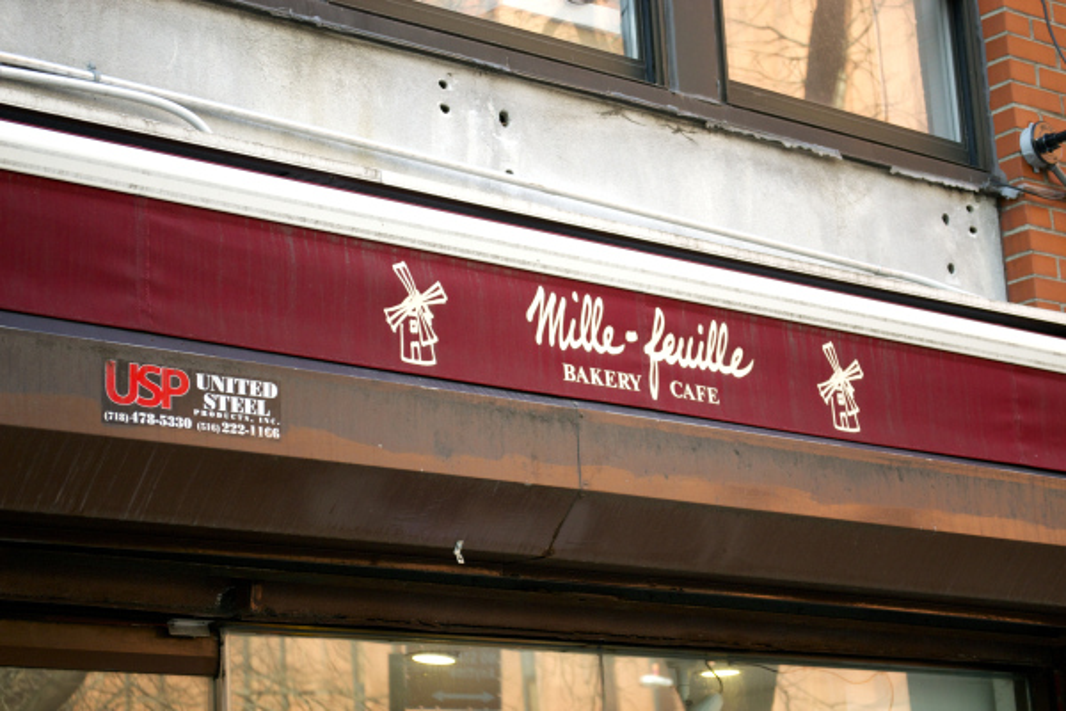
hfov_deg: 24.6
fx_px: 2443
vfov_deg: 16.6
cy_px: 356
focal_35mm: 82
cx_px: 533
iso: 400
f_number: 5.6
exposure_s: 1/100
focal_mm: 55
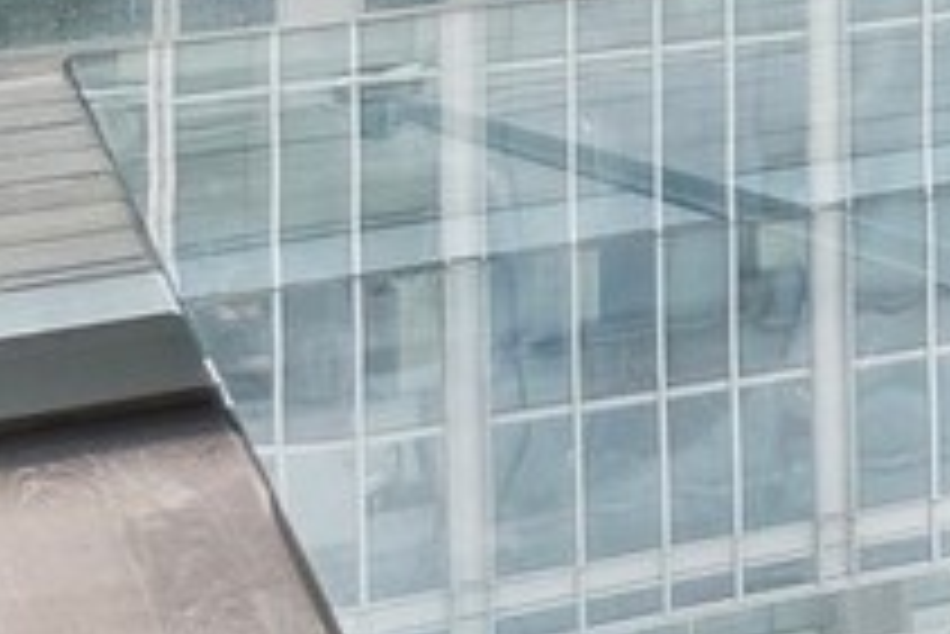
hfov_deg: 10.0
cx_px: 2909
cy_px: -877
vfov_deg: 8.4
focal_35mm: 150
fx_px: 3957
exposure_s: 1/100
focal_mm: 13
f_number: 8
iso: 200
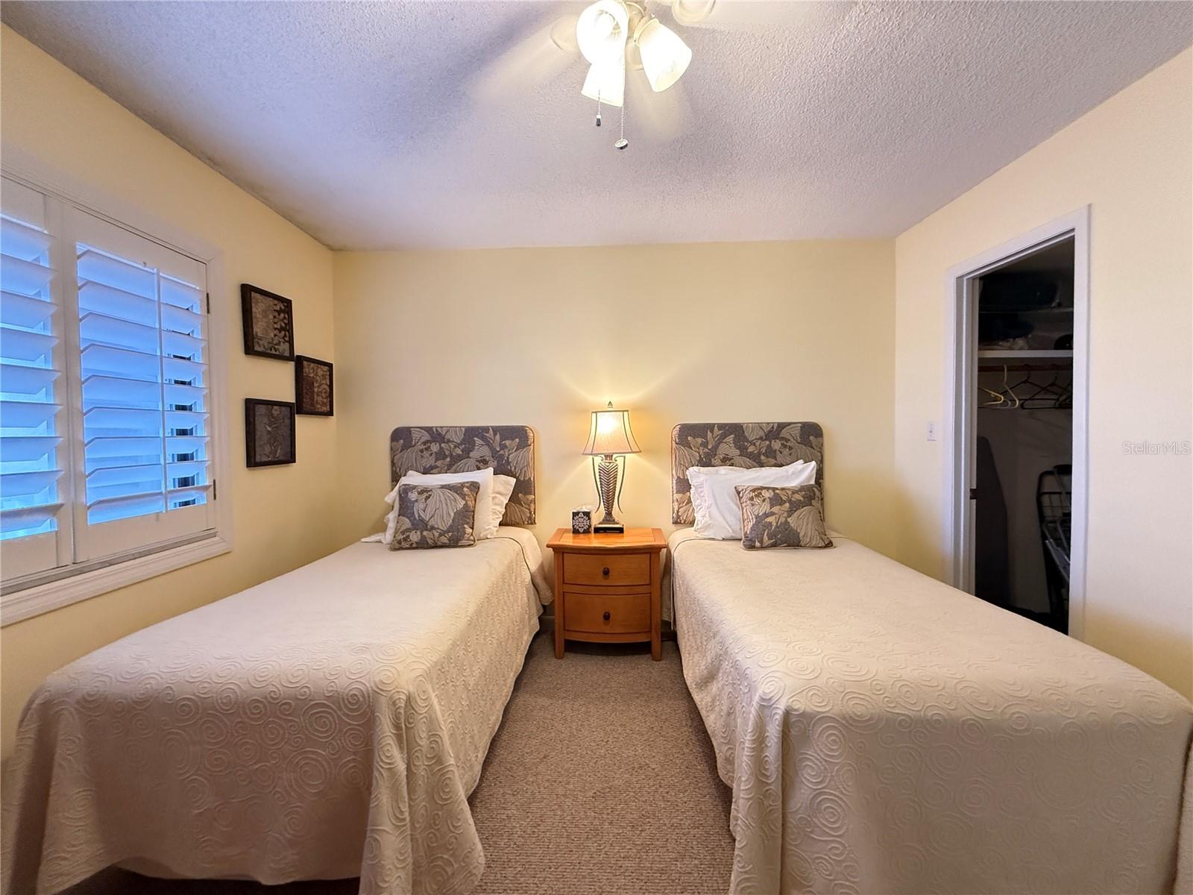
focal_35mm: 14
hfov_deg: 102.1
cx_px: 596
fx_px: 482
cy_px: 448
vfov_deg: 85.7
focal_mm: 2.22
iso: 640
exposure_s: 1/60
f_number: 2.2
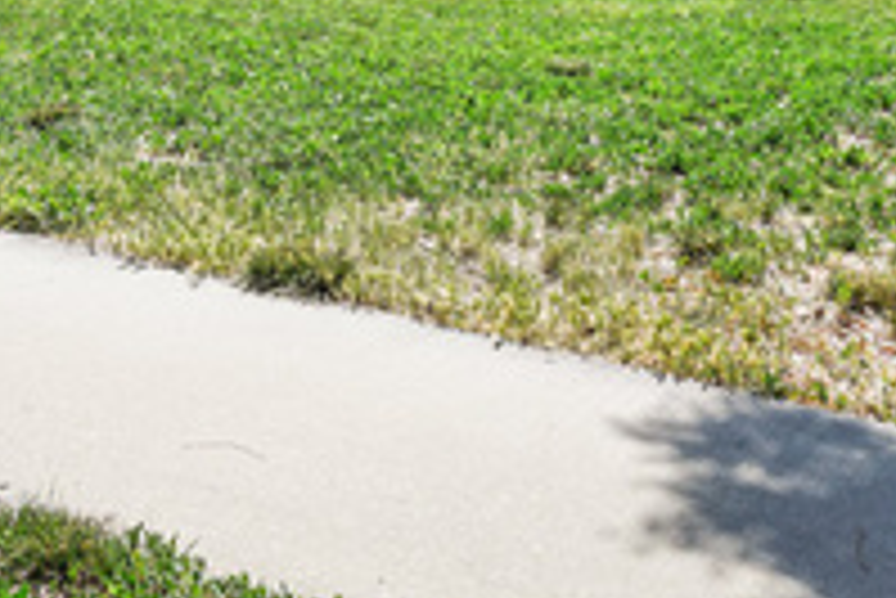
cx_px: 234
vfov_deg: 19.6
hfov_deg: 32.3
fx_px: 1519
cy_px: -279
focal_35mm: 61
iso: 100
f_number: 8
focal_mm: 19
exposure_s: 1/200
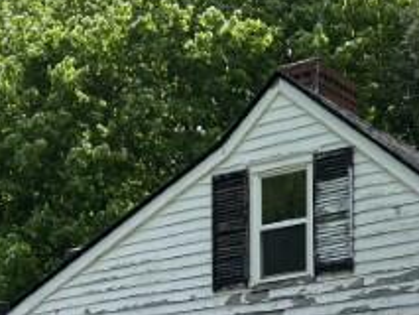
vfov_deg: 12.9
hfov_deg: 18.9
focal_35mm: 104
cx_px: 156
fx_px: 1260
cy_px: 573
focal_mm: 5.7
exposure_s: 1/1934
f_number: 1.5
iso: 50
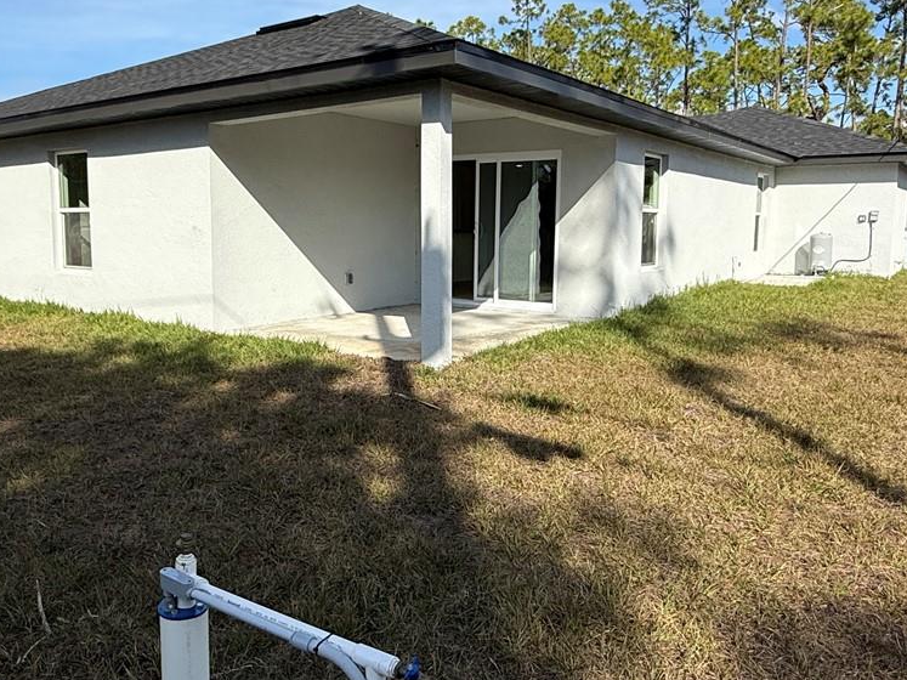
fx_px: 786
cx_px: 395
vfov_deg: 46.7
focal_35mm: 30
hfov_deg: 59.8
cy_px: 313
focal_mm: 2.22
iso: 50
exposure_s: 1/2410
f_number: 2.2
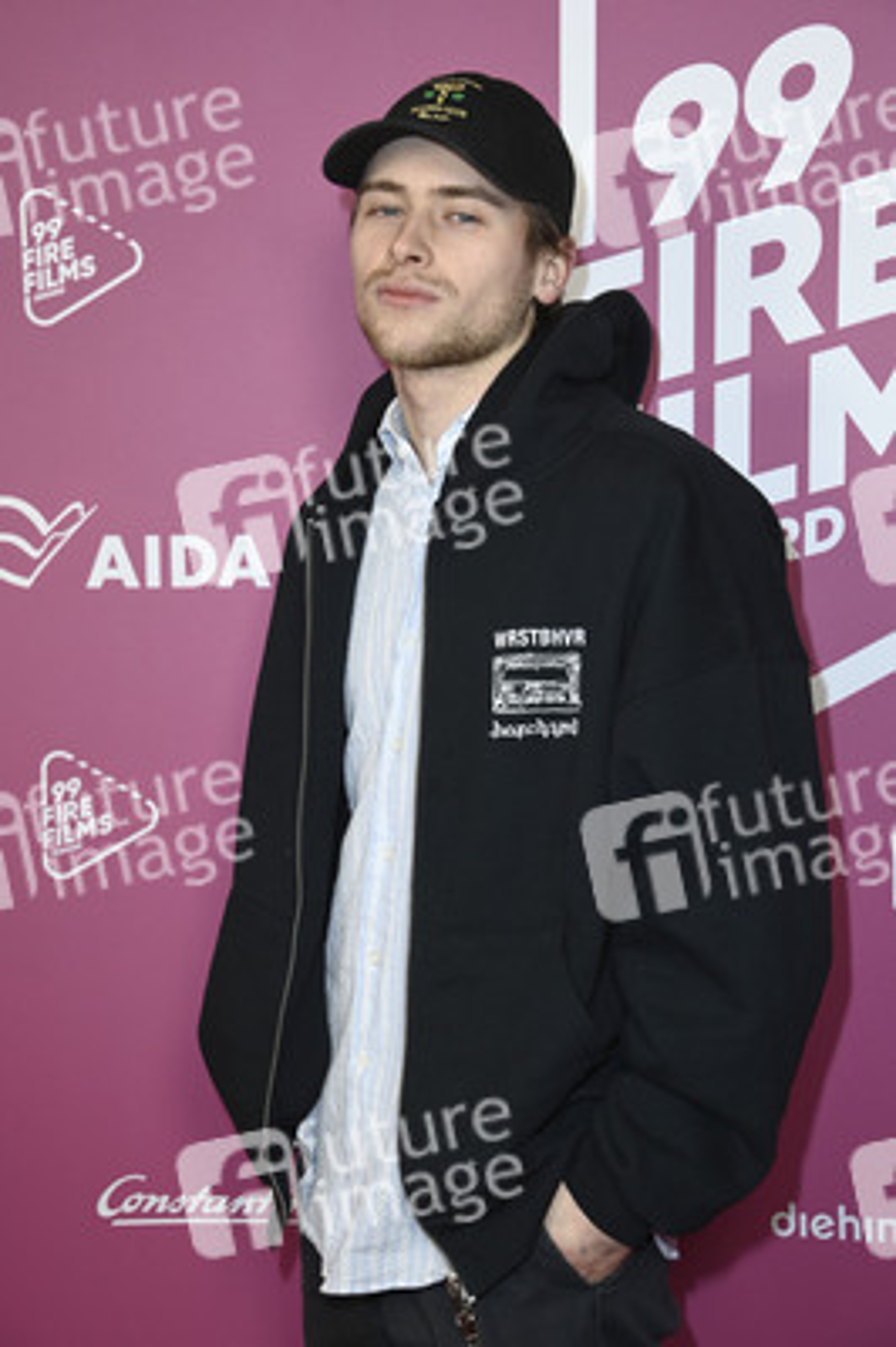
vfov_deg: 31.0
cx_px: 448
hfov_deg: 20.9
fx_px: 2431
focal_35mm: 65
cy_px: 674
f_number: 5.6
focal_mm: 65
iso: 640
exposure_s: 1/250
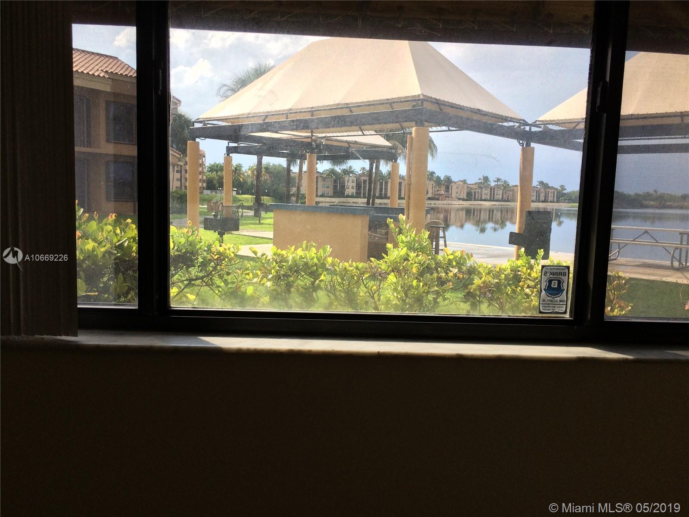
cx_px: 344
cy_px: 258
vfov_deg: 48.2
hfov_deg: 61.7
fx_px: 577
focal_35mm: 29
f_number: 2.2
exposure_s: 1/562
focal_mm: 4.15
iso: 32
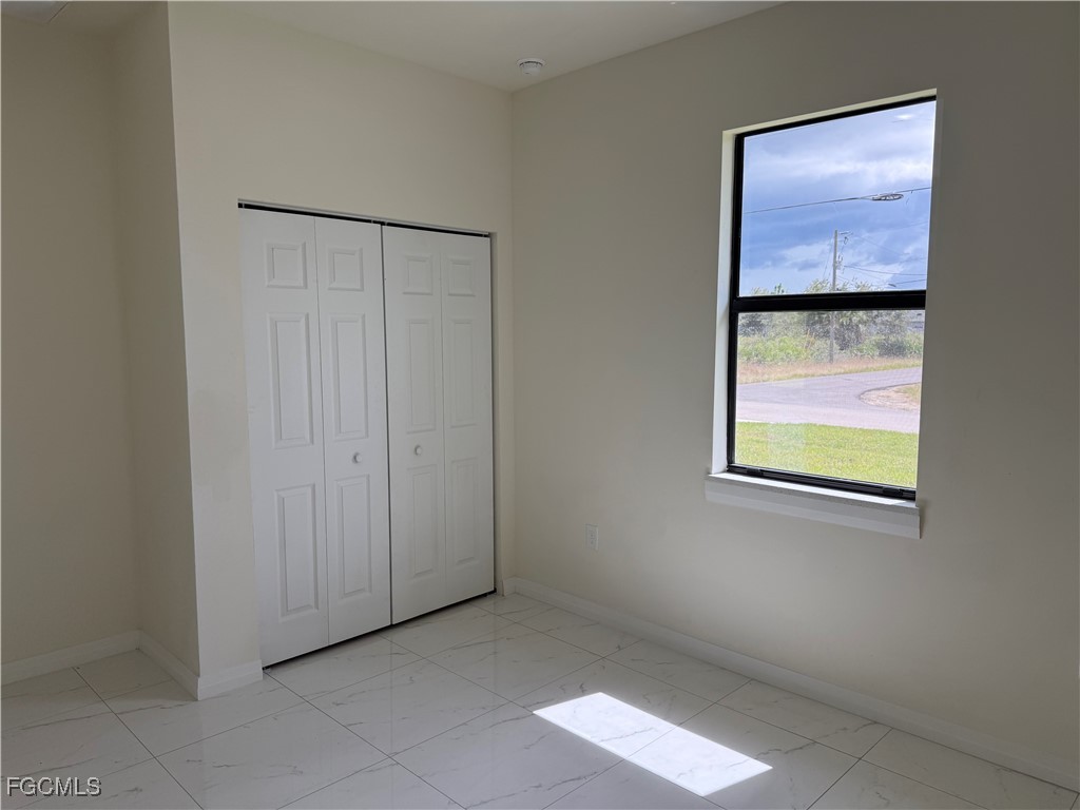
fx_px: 749
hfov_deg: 71.6
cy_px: 405
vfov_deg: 56.8
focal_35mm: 24
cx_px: 540
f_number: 1.78
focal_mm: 6.76
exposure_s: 1/722
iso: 100
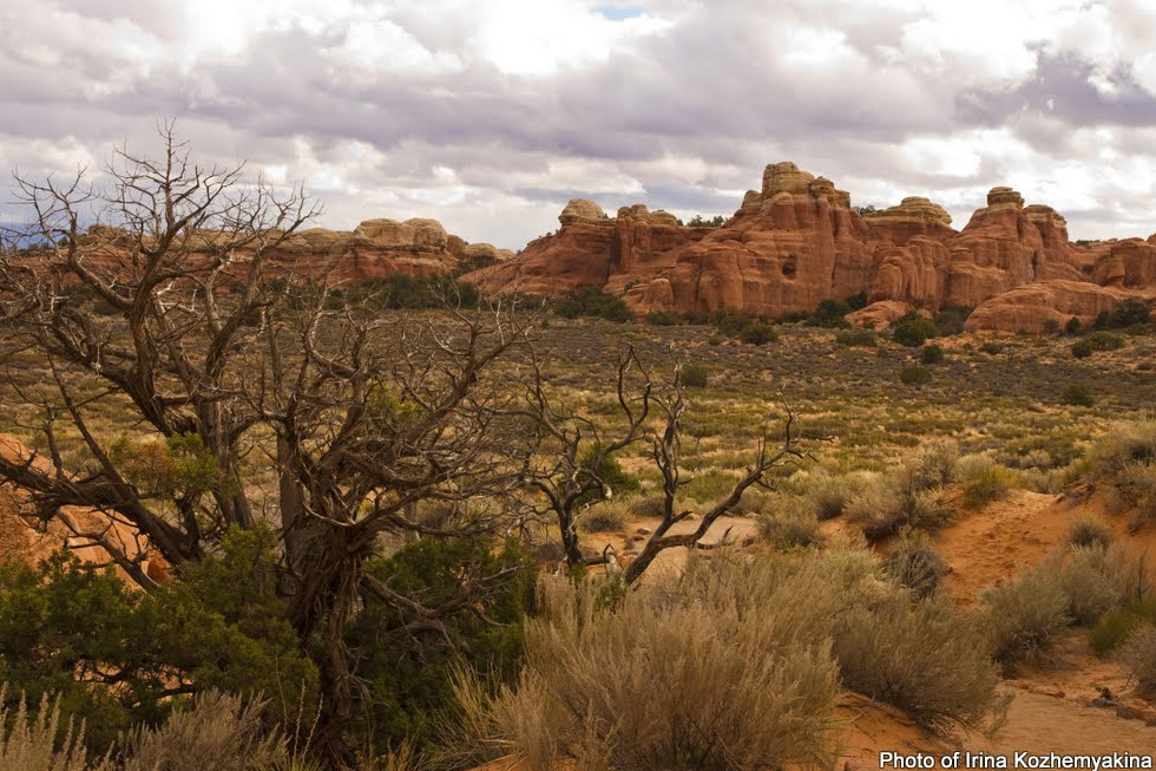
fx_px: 1509
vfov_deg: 28.6
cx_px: 577
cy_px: 393
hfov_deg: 41.9
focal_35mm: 47
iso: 200
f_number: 8
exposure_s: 1/160
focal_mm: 30
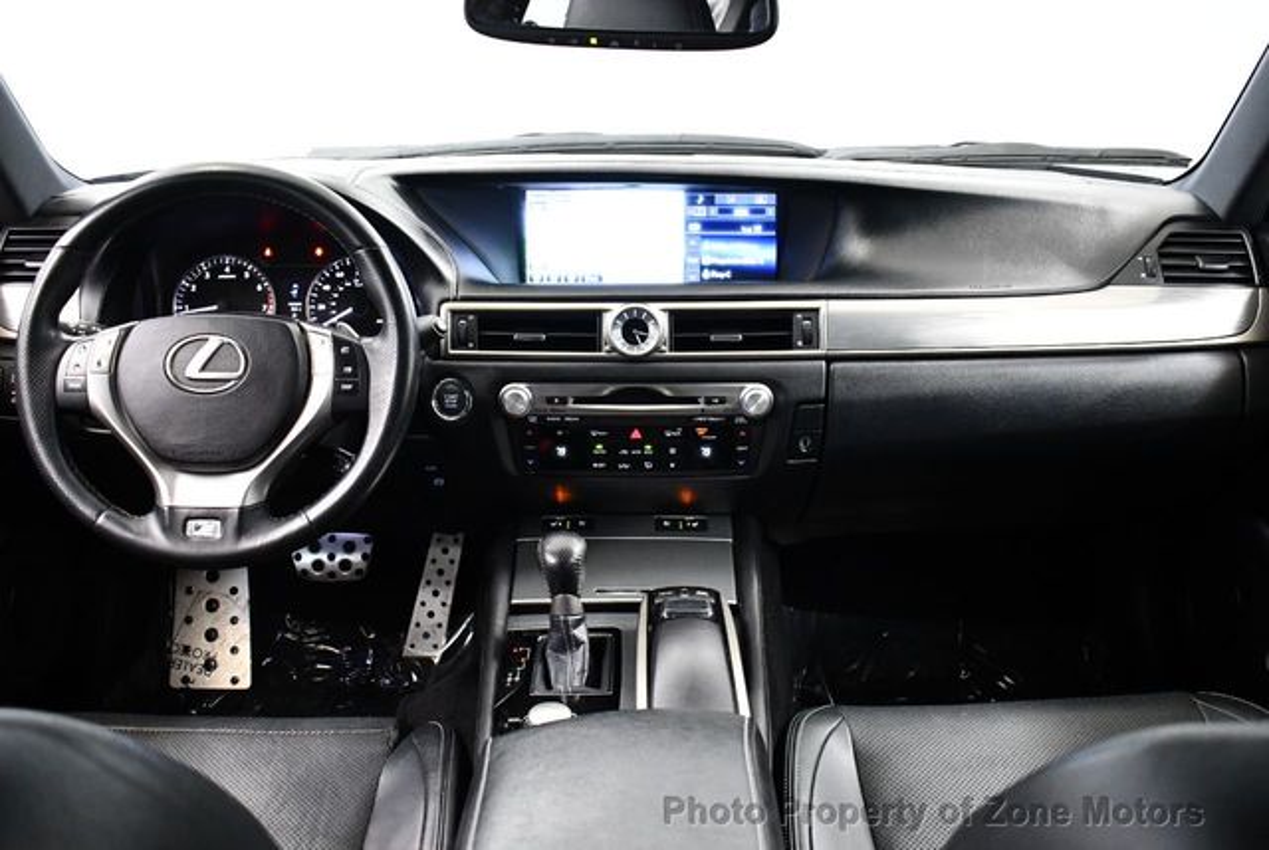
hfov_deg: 53.1
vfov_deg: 37.0
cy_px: 425
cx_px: 634
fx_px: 1271
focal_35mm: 36
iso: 3200
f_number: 3.5
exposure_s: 1/60
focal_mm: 18
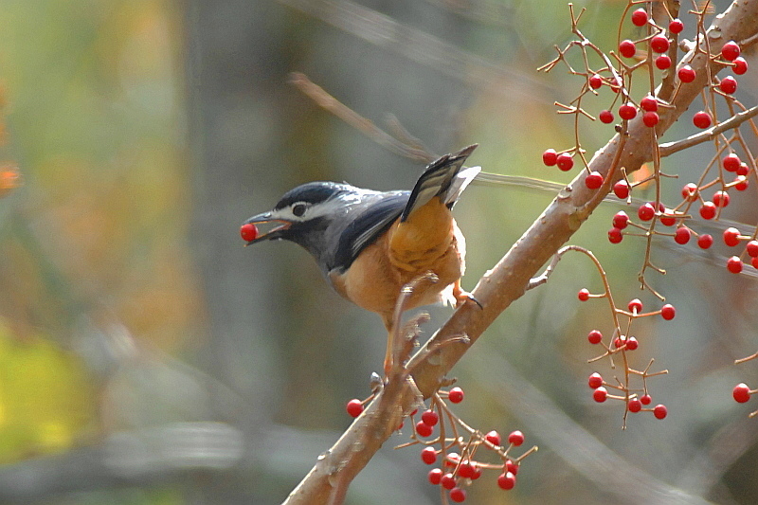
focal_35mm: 630
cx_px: 379
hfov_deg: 3.3
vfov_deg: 2.2
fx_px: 13261
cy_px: 252
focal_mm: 420
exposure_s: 1/320
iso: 400
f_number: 5.6
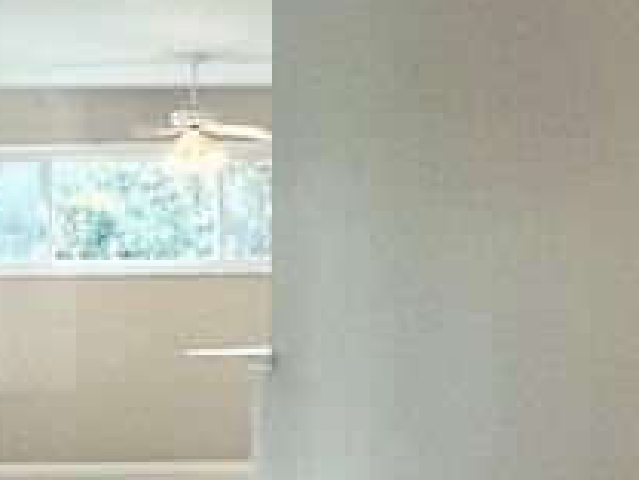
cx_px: -217
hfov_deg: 17.2
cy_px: 431
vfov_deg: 13.7
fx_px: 1976
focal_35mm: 107
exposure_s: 1/120
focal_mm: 2.22
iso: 160
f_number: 2.2
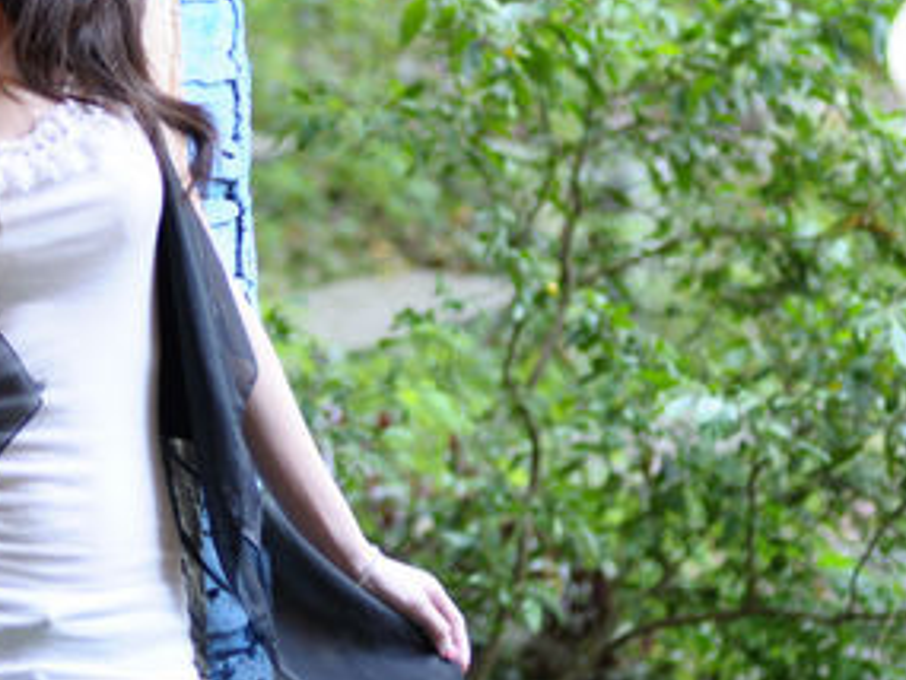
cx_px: -29
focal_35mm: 177
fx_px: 4635
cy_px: 105
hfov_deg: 11.0
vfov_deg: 8.4
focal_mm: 50
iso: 500
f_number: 2
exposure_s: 1/80
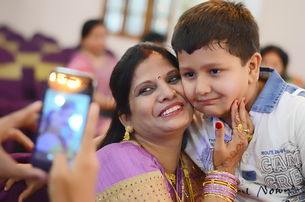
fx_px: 634
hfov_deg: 27.0
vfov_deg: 18.1
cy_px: 101
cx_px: 152
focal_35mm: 75
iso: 800
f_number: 2
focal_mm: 50
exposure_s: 1/125
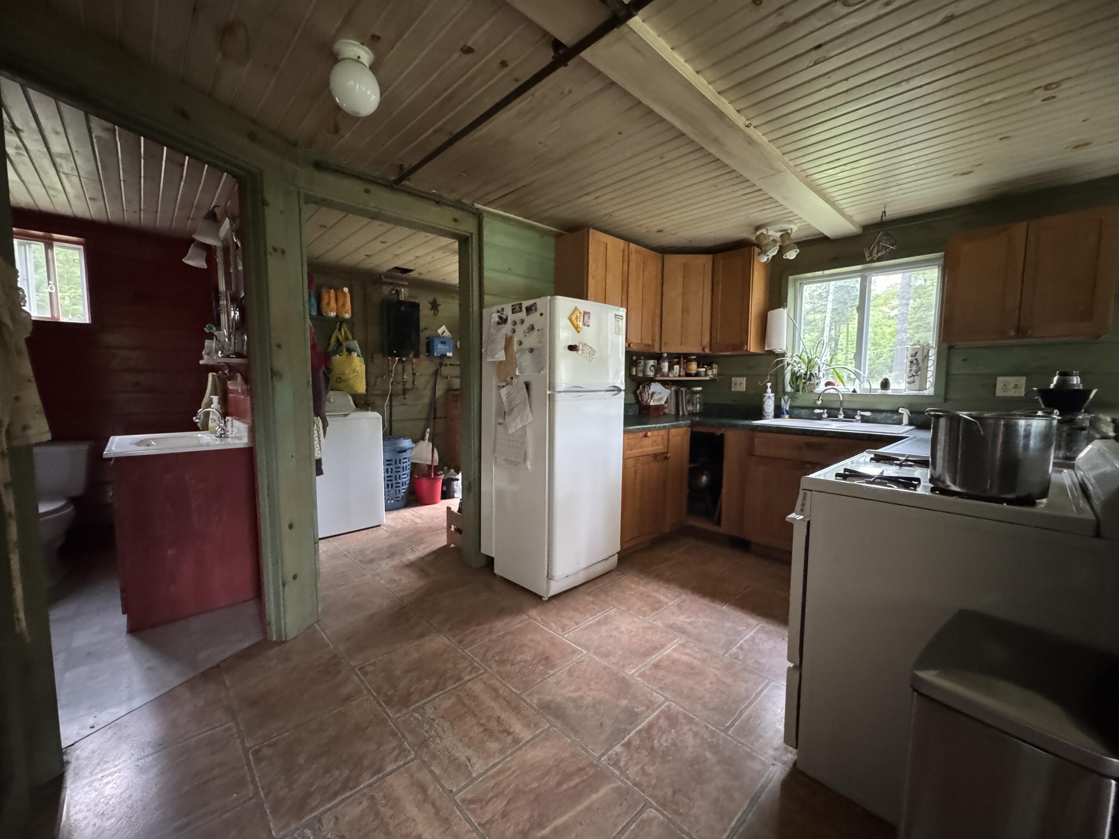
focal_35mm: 14
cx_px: 560
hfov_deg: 102.1
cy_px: 420
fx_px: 453
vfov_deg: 85.7
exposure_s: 1/40
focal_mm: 2.22
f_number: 2.2
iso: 1250
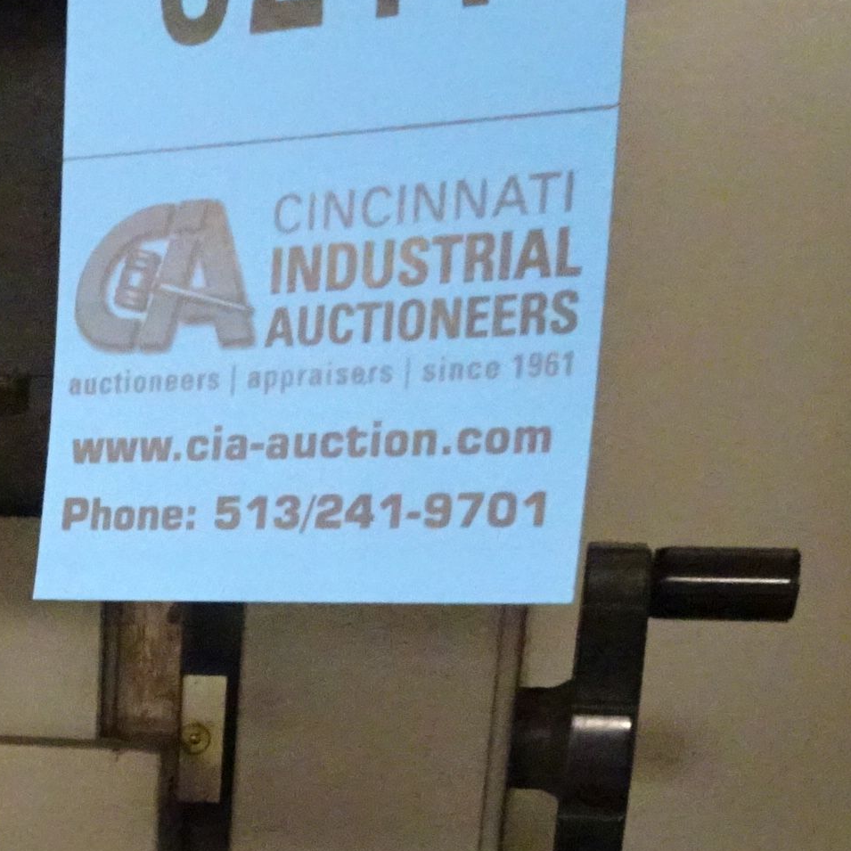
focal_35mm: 81
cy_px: 1183
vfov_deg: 19.3
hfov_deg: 19.8
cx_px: -238
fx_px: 2253
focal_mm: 4.1
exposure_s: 1/30
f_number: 3.5
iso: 1600
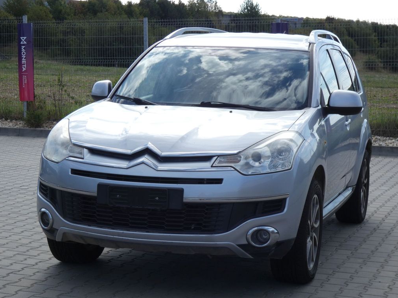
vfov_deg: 17.6
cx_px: 199
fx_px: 966
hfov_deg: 23.3
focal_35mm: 84
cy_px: 148
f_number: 5.6
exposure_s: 1/320
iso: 80
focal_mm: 14.8
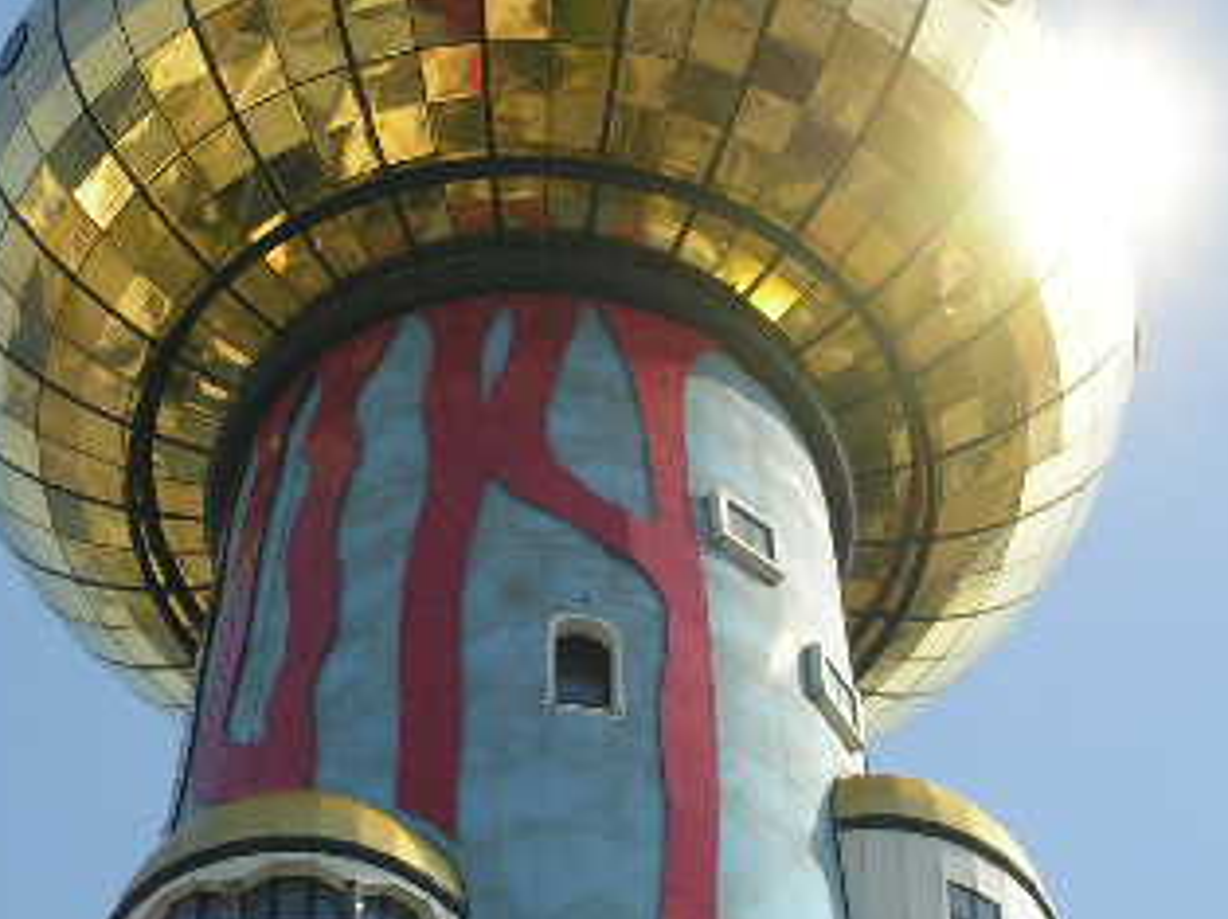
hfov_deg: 9.9
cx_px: 571
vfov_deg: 7.4
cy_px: 528
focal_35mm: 200
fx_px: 7090
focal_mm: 20.3
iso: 100
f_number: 4.5
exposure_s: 1/750
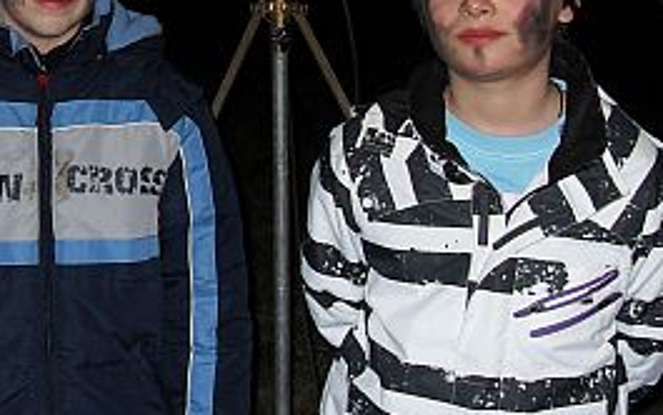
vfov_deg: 14.7
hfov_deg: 23.6
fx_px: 1573
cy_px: -40
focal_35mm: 87
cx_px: 198
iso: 100
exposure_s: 1/45
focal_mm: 6.3
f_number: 2.8
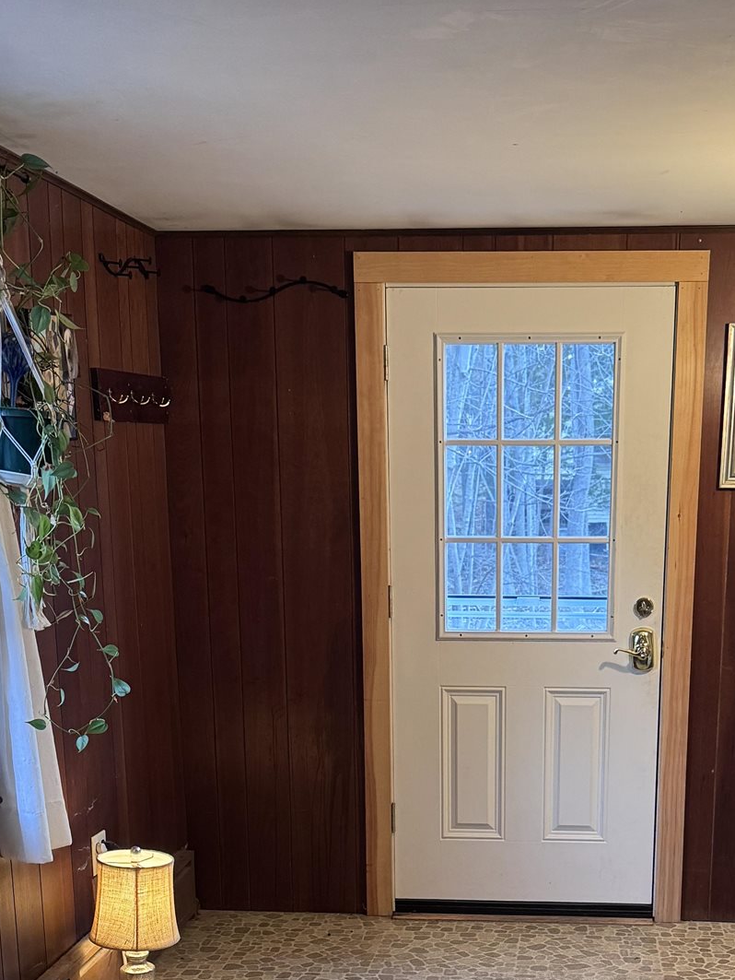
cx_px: 486
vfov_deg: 35.0
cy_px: 853
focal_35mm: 52
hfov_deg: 27.9
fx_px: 1471
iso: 250
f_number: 1.78
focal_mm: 6.76
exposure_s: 1/60
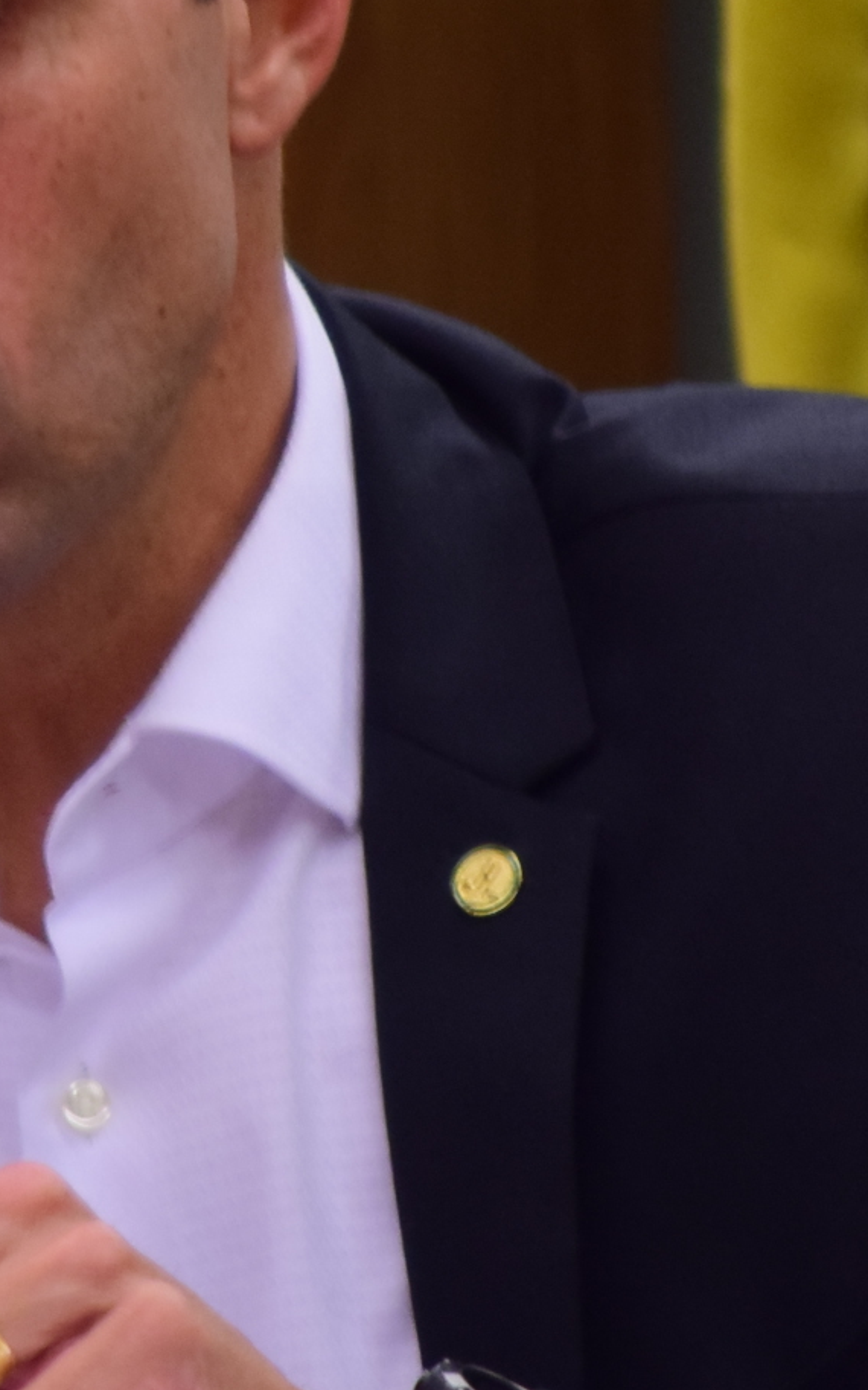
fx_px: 57008
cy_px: 432
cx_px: 2
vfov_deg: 1.4
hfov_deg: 0.9
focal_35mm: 1505
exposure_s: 1/80
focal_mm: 300
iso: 800
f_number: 5.6
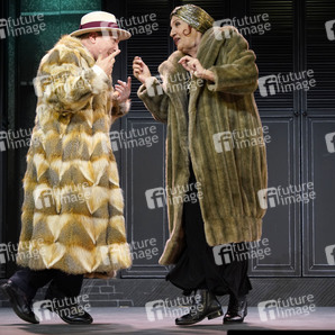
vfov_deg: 14.4
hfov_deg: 14.4
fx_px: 1325
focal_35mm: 121
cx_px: 144
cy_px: 168
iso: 2500
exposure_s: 1/250
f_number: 4.5
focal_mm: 94
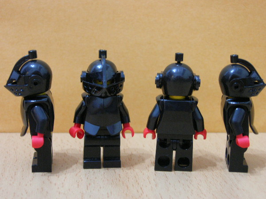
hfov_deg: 29.8
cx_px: 135
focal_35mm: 65
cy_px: 98
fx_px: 499
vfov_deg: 22.6
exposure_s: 1/3.5
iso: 200
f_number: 3.5
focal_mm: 12.7
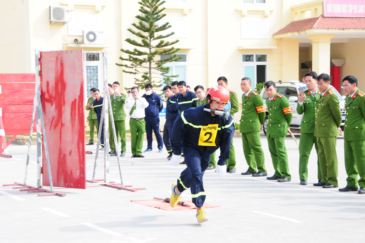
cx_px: 182
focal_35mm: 93
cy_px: 122
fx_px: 942
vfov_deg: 14.7
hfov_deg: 21.9
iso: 250
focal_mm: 62
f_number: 9
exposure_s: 1/200
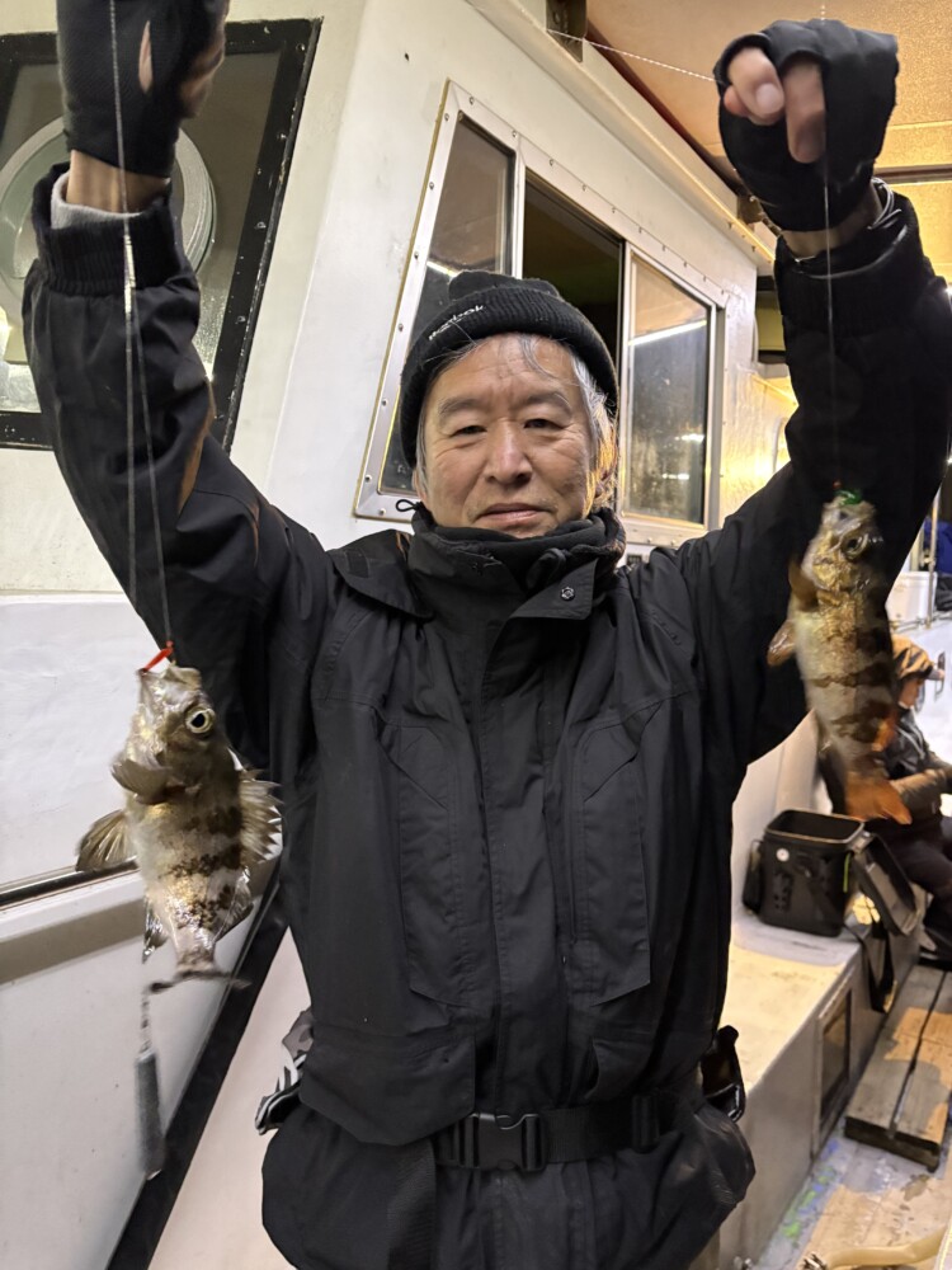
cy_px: 635
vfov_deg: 67.3
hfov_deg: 53.1
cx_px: 476
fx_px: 953
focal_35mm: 26
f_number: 1.6
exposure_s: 1/30
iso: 1000
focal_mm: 5.96
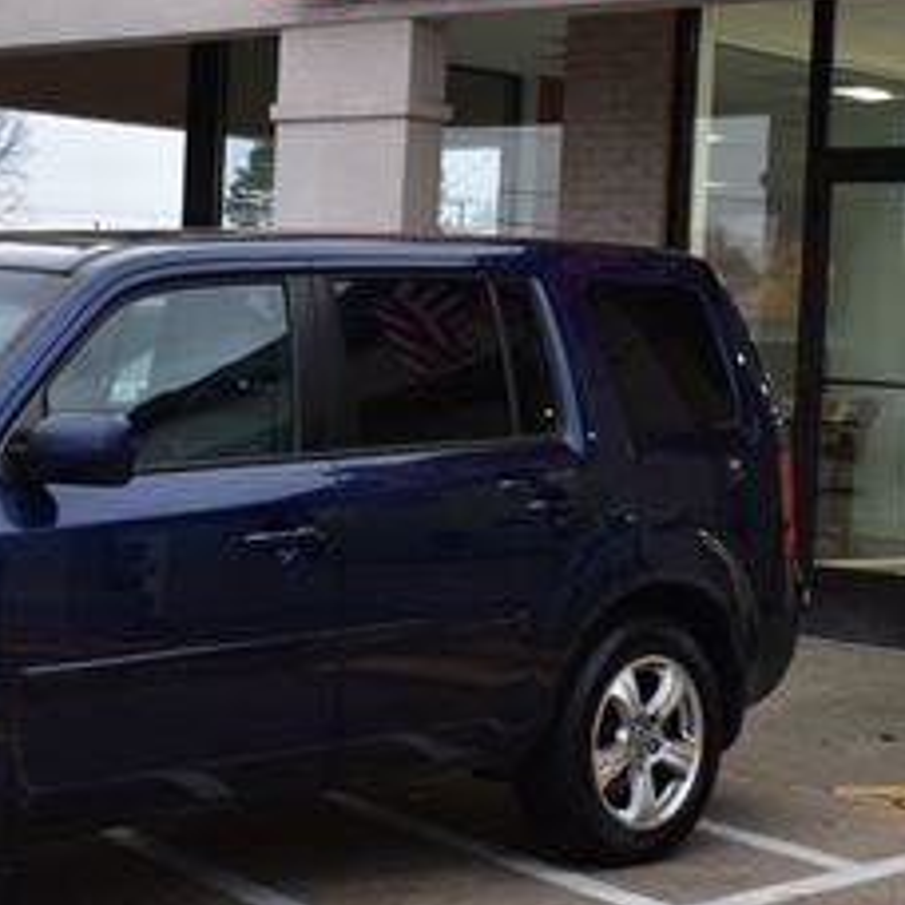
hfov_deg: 20.2
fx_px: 2544
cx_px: 409
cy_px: 421
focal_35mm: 86
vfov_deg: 20.2
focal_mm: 24
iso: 400
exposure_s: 1/40
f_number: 7.1
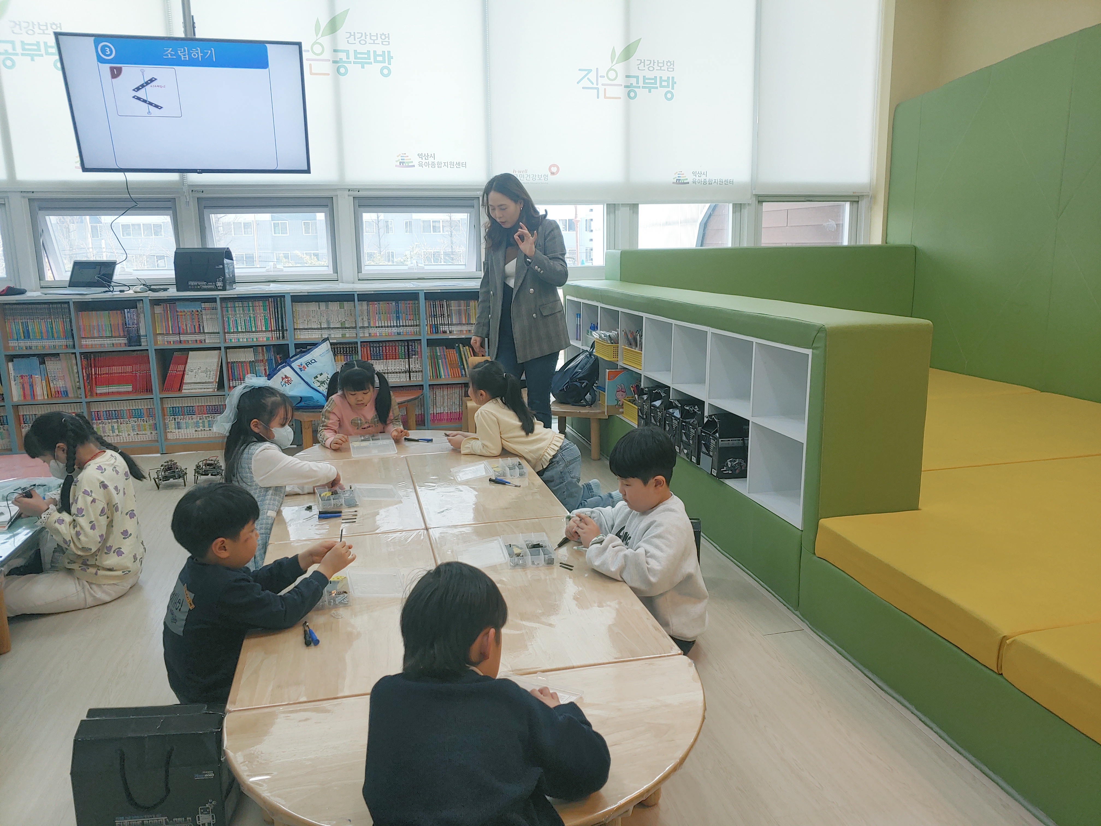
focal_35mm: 25
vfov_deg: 54.9
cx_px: 550
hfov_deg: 69.4
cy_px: 413
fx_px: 795
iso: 50
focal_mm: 4.23
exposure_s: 1/120
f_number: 1.5
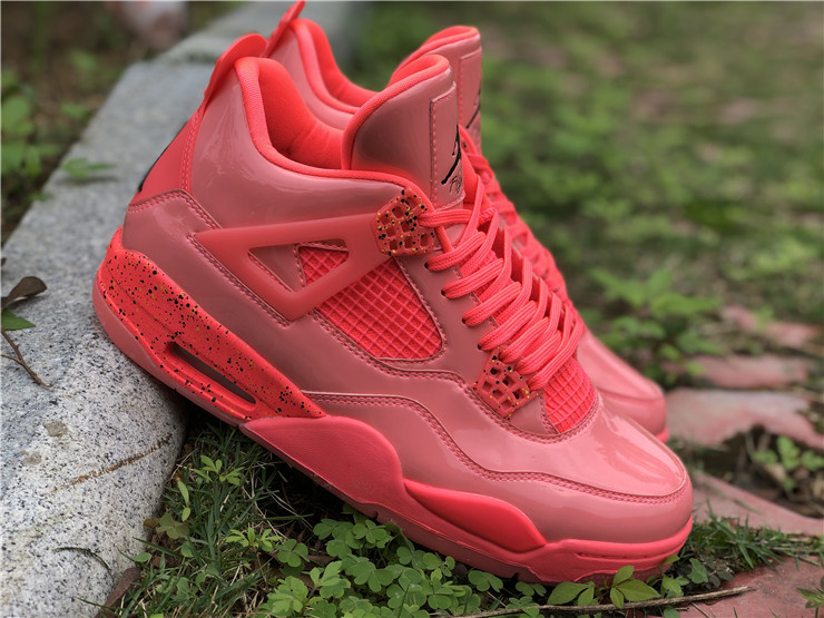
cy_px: 309
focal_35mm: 52
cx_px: 412
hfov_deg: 36.8
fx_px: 1238
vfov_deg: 28.0
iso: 16
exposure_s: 1/279
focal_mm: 6
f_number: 2.4
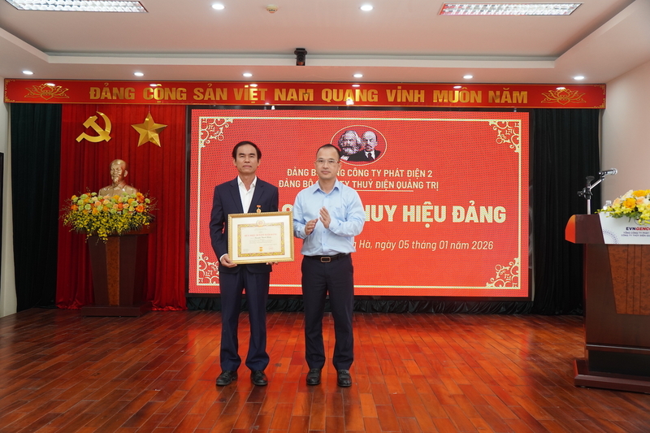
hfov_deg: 57.2
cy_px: 216
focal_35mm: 33
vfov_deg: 40.0
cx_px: 325
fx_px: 596
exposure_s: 1/160
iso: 640
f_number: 4
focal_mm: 22
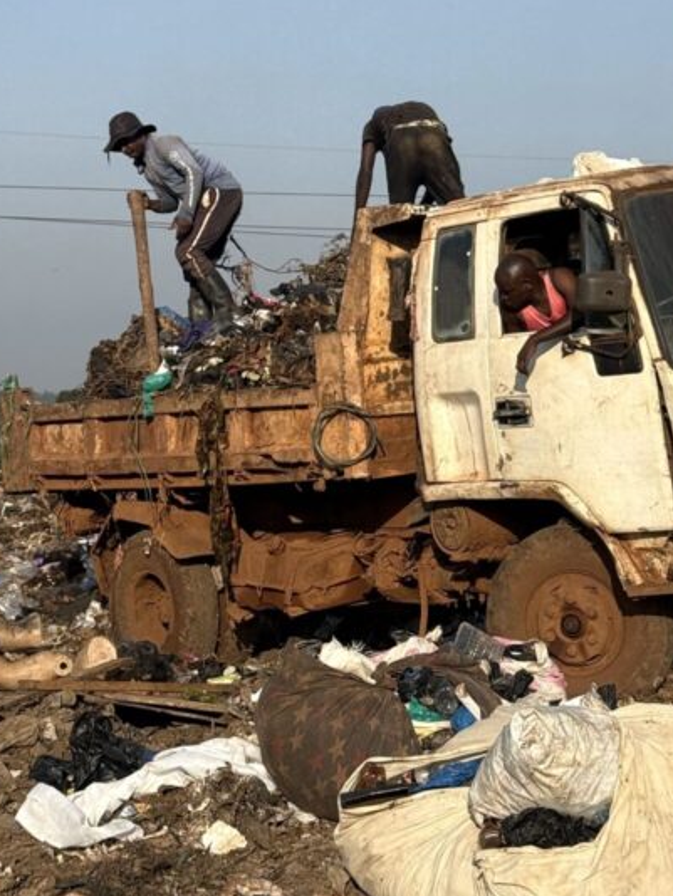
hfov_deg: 16.1
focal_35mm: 92
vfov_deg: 20.9
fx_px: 2383
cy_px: 91
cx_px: 270
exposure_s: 1/4587
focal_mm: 6.76
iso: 64
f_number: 1.78
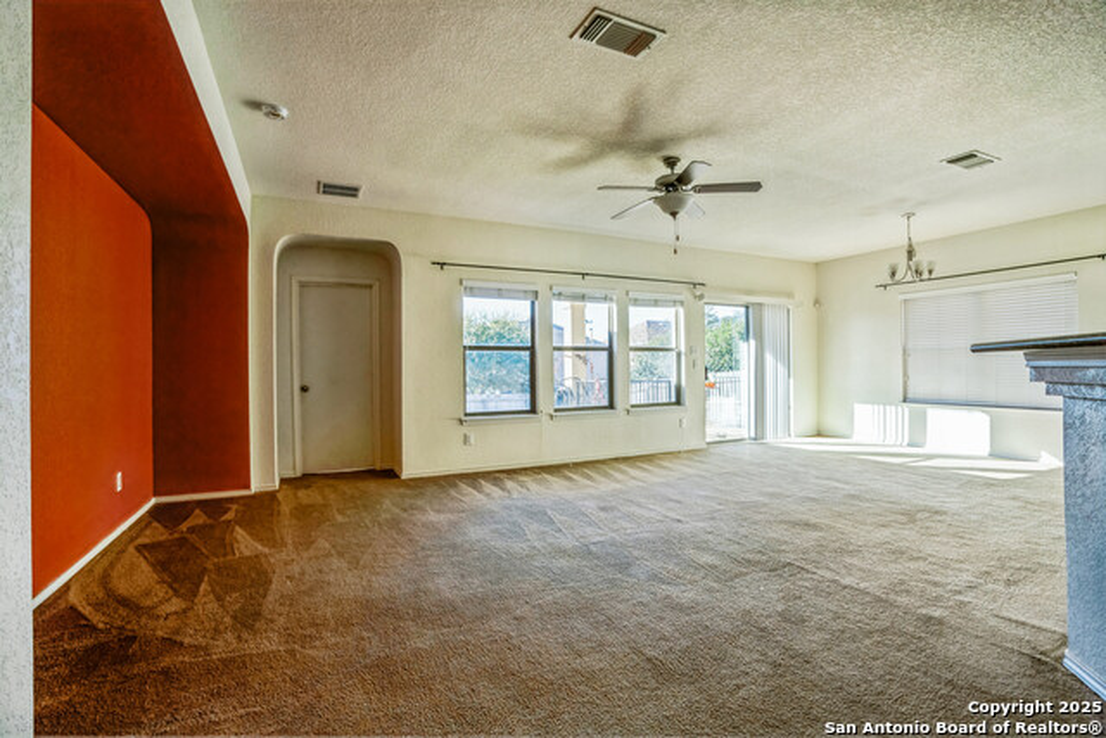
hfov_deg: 96.7
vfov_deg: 73.8
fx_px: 492
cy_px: 369
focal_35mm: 16
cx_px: 553
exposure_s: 1/80
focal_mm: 16
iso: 250
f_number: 8
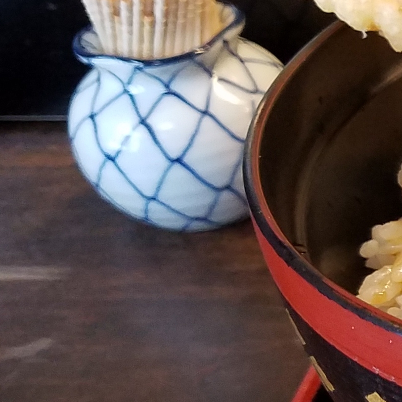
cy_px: 218
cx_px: 974
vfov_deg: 15.3
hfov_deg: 12.1
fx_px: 1498
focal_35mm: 114
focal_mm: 4.2
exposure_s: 1/50
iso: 160
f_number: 1.7
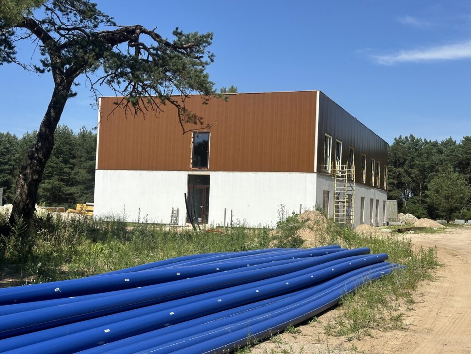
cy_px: 177
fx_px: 653
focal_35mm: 48
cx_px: 236
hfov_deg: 39.7
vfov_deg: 30.3
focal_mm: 6.86
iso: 64
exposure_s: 1/5263
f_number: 1.78
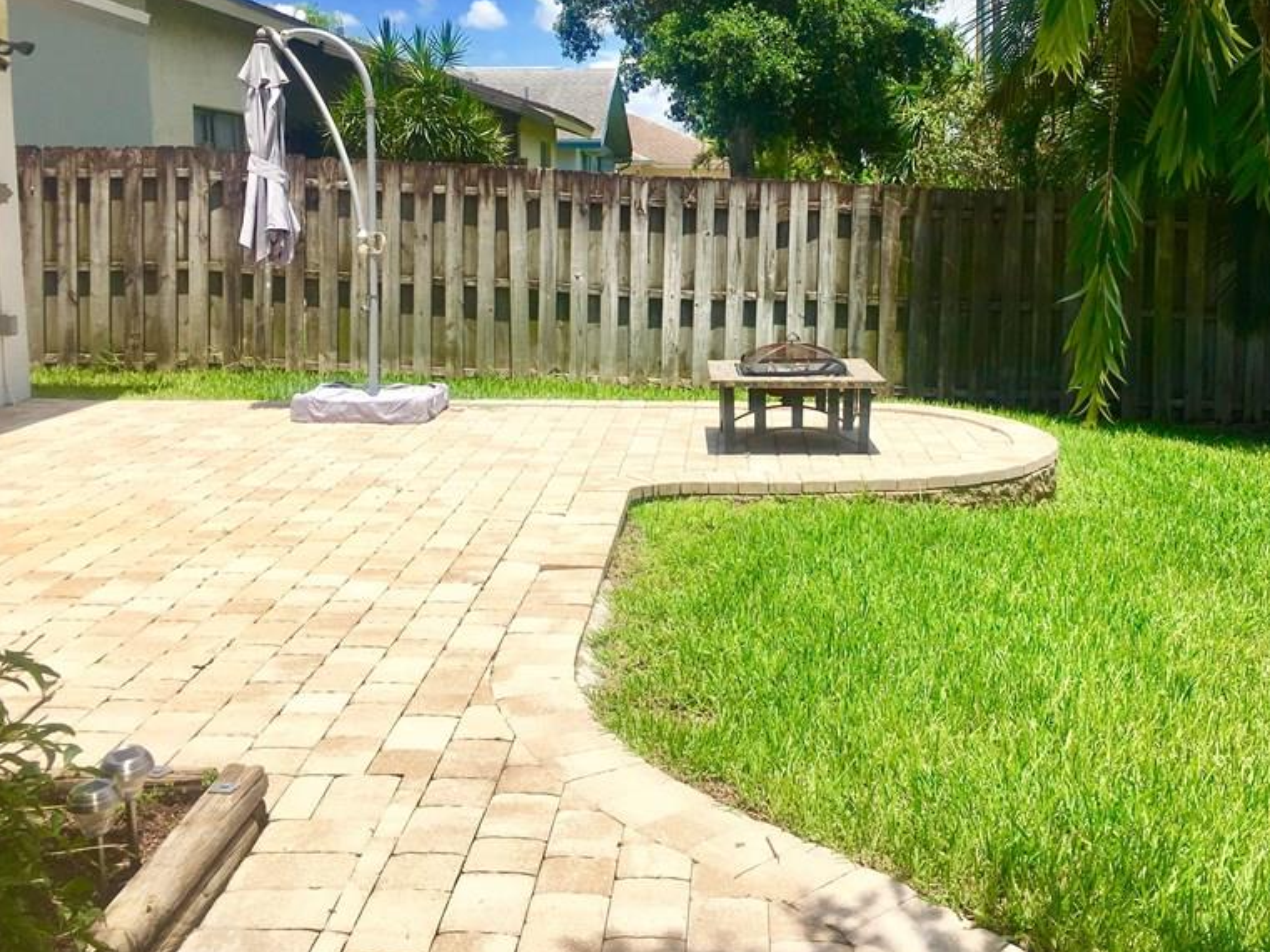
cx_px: 788
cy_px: 357
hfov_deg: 47.5
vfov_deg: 36.6
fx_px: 1431
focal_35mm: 39
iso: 25
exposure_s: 1/2404
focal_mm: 4.15
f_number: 2.2
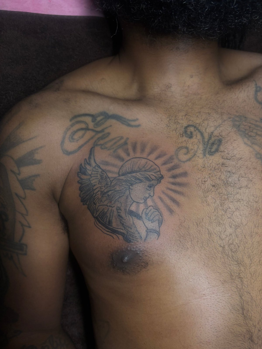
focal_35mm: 26
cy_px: 174
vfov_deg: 67.3
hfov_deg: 53.1
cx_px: 131
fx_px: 262
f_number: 1.6
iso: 64
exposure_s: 1/120
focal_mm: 5.96
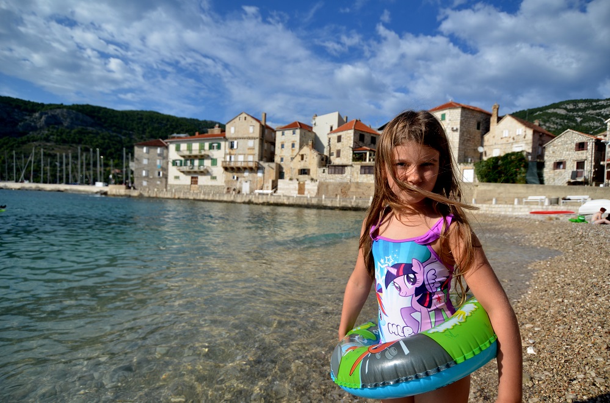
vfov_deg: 67.1
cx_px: 305
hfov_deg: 90.1
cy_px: 202
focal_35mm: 18
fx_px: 304
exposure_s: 1/2000
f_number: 4
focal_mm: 12
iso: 125
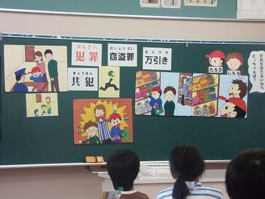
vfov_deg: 13.5
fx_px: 842
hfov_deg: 17.9
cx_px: 132
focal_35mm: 110
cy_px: 100
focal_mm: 19.4
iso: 200
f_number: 4.5
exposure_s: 1/30
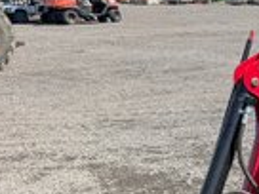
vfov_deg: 13.0
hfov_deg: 14.7
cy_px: 237
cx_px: 513
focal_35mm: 111
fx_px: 831
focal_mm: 6.76
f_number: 1.78
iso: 80
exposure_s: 1/1727
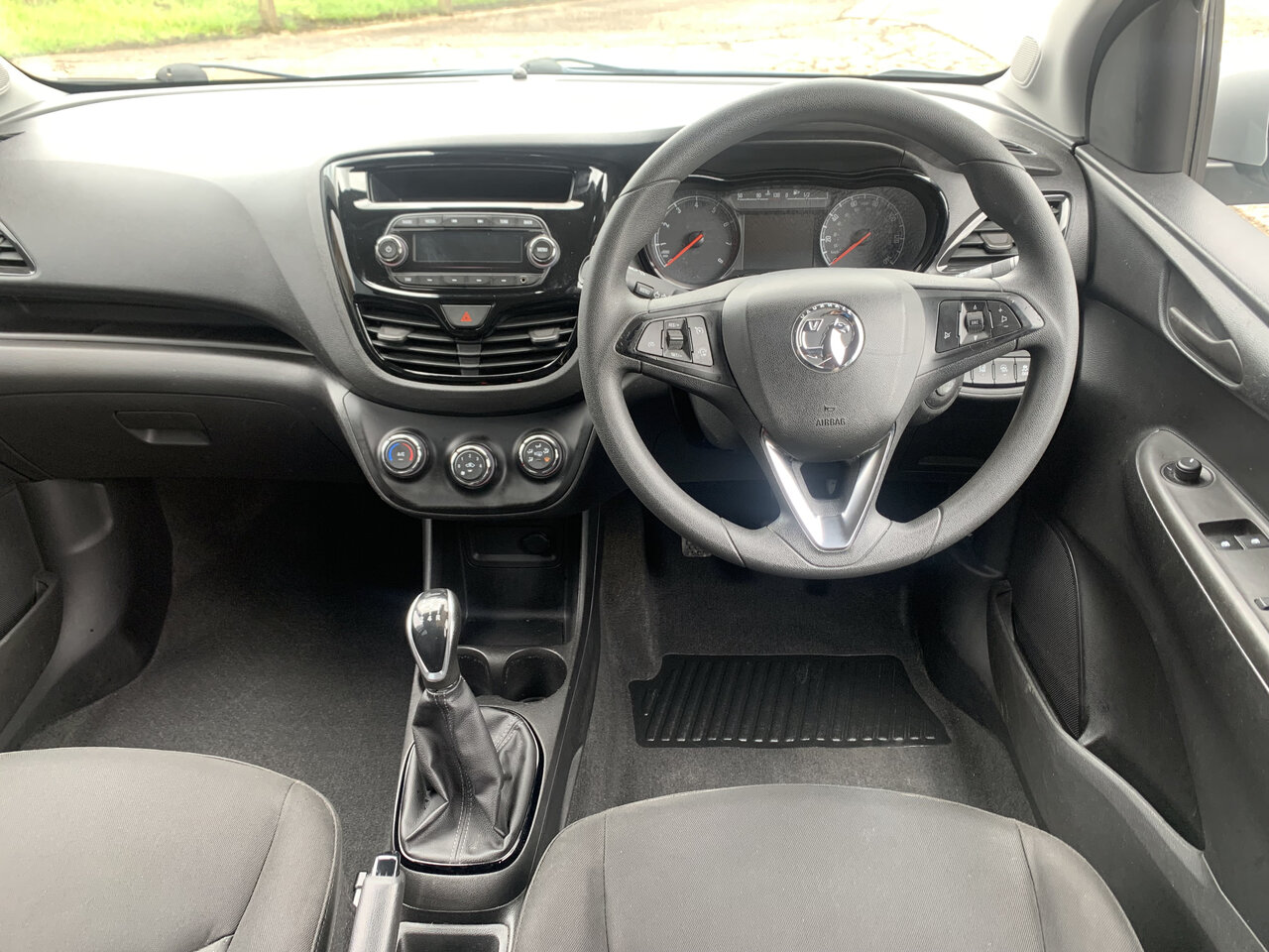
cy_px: 476
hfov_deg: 67.3
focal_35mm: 26
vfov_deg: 53.1
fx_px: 953
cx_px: 634
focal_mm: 4.25
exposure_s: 1/104
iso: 100
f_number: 1.8
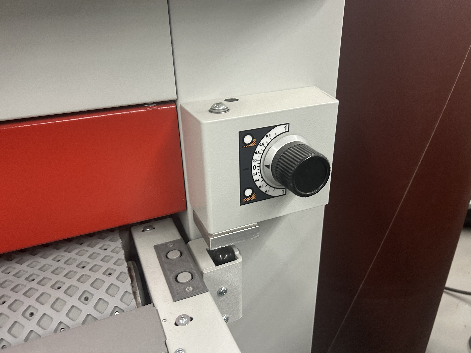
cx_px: 236
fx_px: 354
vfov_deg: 53.1
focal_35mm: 26
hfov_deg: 67.3
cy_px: 176
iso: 250
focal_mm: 5.7
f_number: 1.5
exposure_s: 1/50
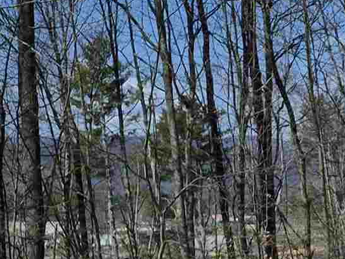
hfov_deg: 12.2
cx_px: 821
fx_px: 1296
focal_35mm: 130
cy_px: 317
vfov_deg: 11.2
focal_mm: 5.4
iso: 25
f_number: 1.8
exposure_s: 1/1416
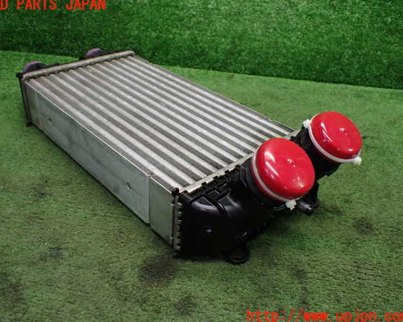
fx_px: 382
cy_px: 161
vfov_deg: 45.8
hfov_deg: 55.6
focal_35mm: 32
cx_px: 192
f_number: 2.3
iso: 500
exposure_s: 1/125
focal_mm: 5.4
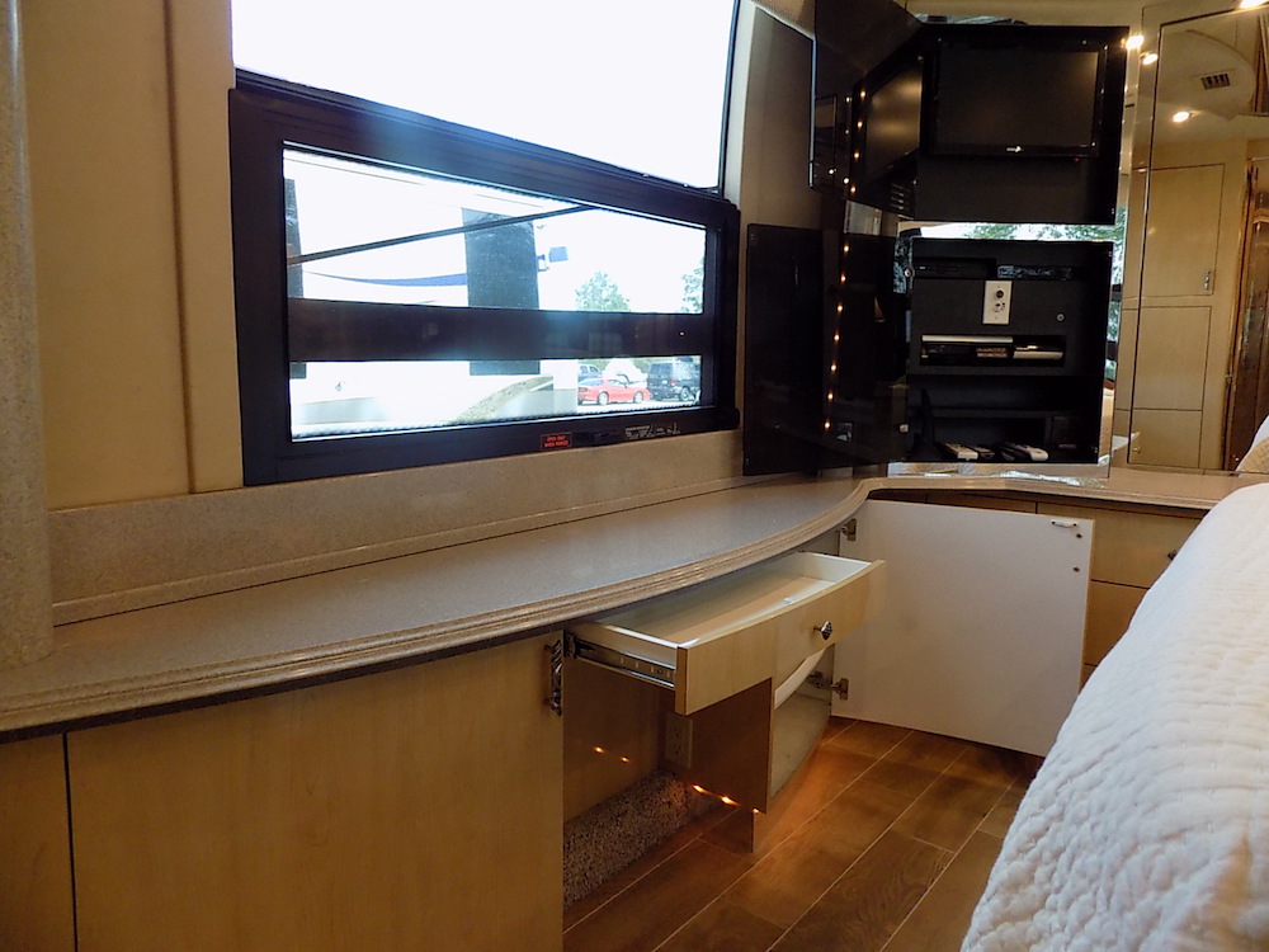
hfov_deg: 73.9
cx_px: 634
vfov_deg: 58.9
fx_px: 843
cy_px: 476
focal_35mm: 23
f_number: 3.1
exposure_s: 1/30
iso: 250
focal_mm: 4
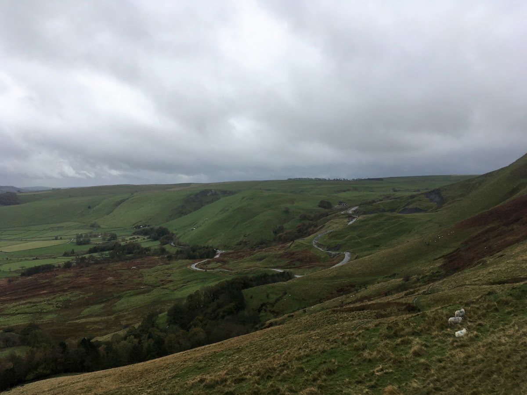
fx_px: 442
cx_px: 264
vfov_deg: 48.2
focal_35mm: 29
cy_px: 198
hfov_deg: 61.7
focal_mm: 4.15
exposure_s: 1/1748
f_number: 2.2
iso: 25
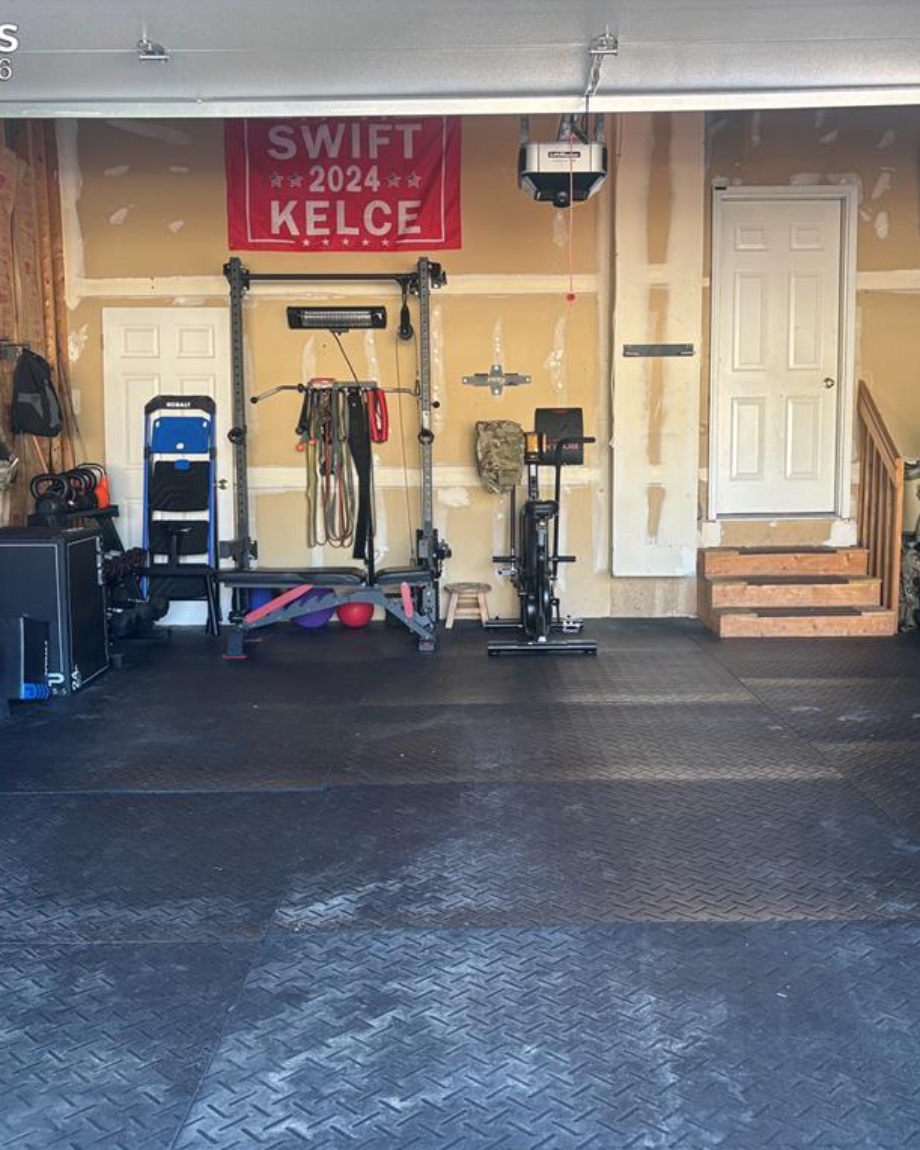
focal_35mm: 34
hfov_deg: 43.3
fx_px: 1157
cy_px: 574
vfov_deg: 52.9
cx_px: 488
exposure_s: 1/114
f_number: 1.6
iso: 125
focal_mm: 5.96
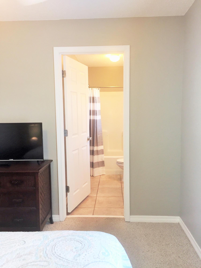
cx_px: 100
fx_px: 225
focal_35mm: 29
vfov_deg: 61.7
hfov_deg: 48.2
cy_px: 134
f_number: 2.2
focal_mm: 4.15
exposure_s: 1/30
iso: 64
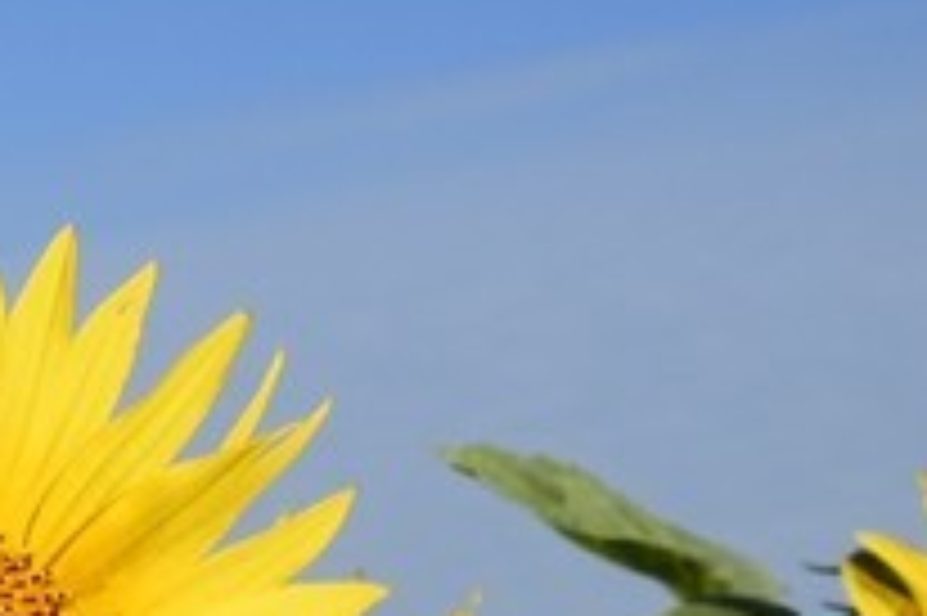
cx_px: -2110
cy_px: 836
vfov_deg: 5.5
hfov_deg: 7.1
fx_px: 6406
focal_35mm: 249
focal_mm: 32
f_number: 18
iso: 200
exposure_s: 1/125
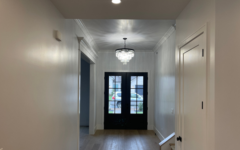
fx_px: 177
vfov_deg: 45.8
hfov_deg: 68.4
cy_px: 89
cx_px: 121
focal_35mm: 27
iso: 100
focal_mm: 5.1
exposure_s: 1/120
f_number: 1.6
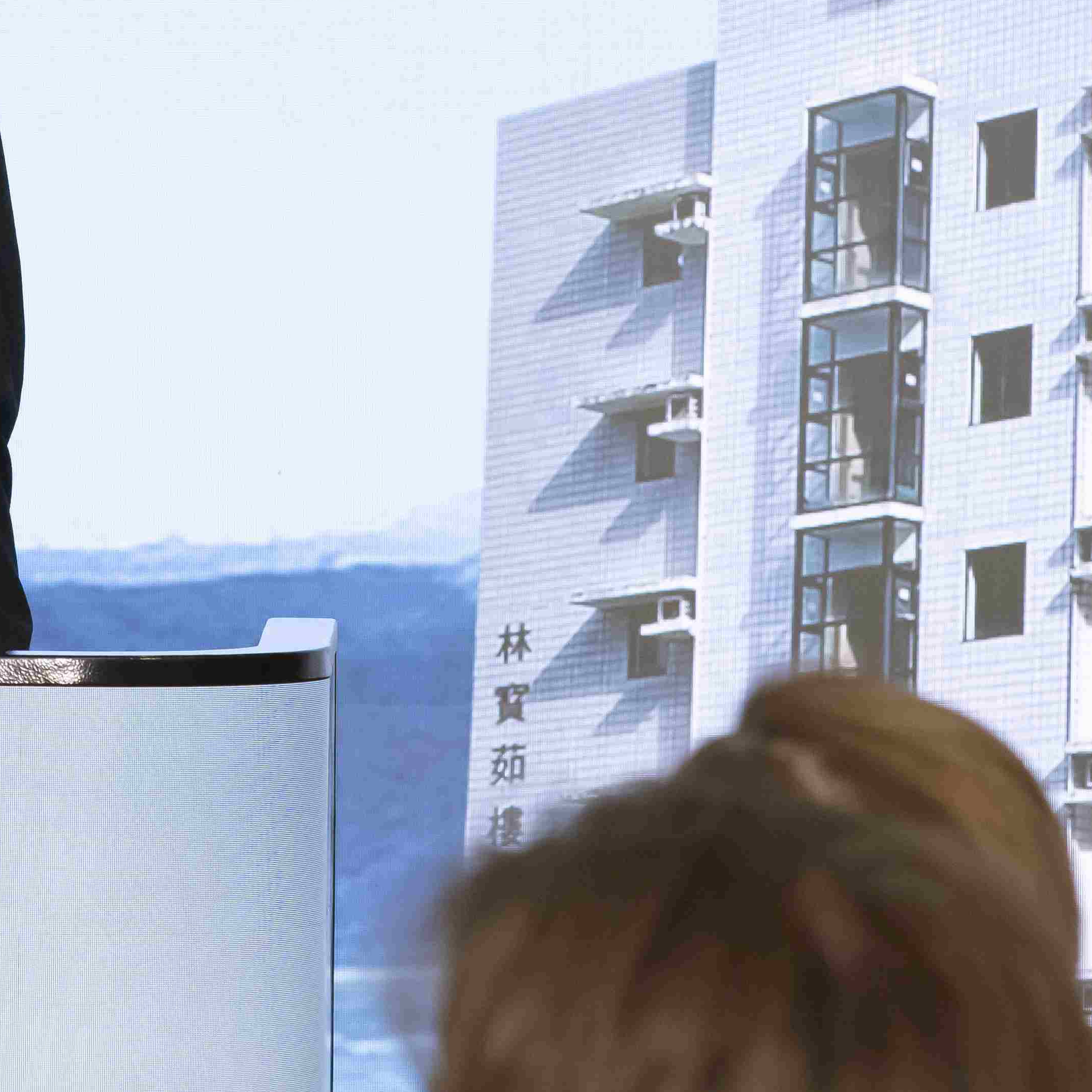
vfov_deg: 4.9
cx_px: -250
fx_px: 12813
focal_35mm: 359
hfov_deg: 4.9
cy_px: 58
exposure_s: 1/200
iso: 2000
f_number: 5.6
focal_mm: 110
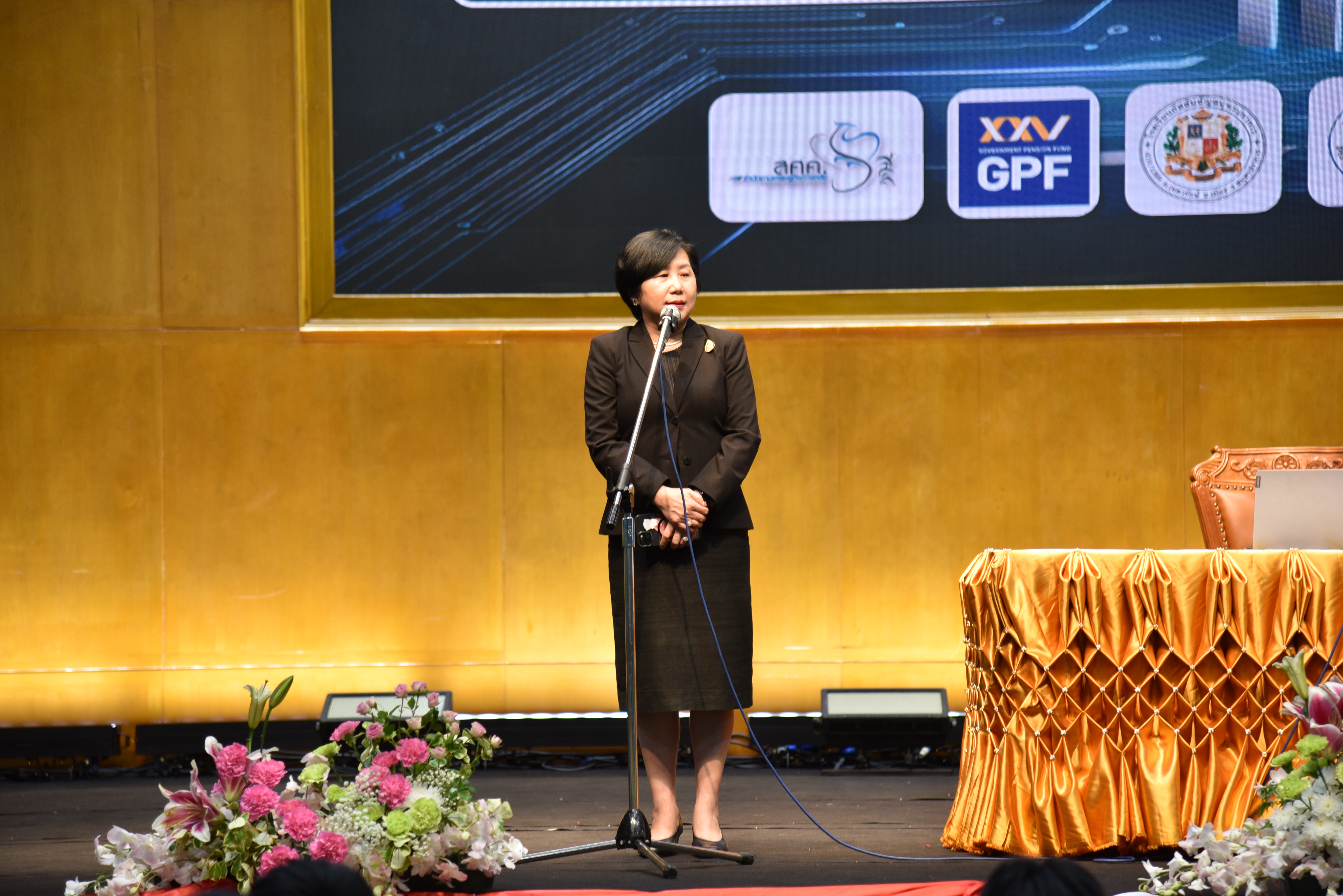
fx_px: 4478
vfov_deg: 11.4
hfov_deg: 17.1
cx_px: 672
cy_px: 448
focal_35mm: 120
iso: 450
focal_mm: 120
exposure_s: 1/80
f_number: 4
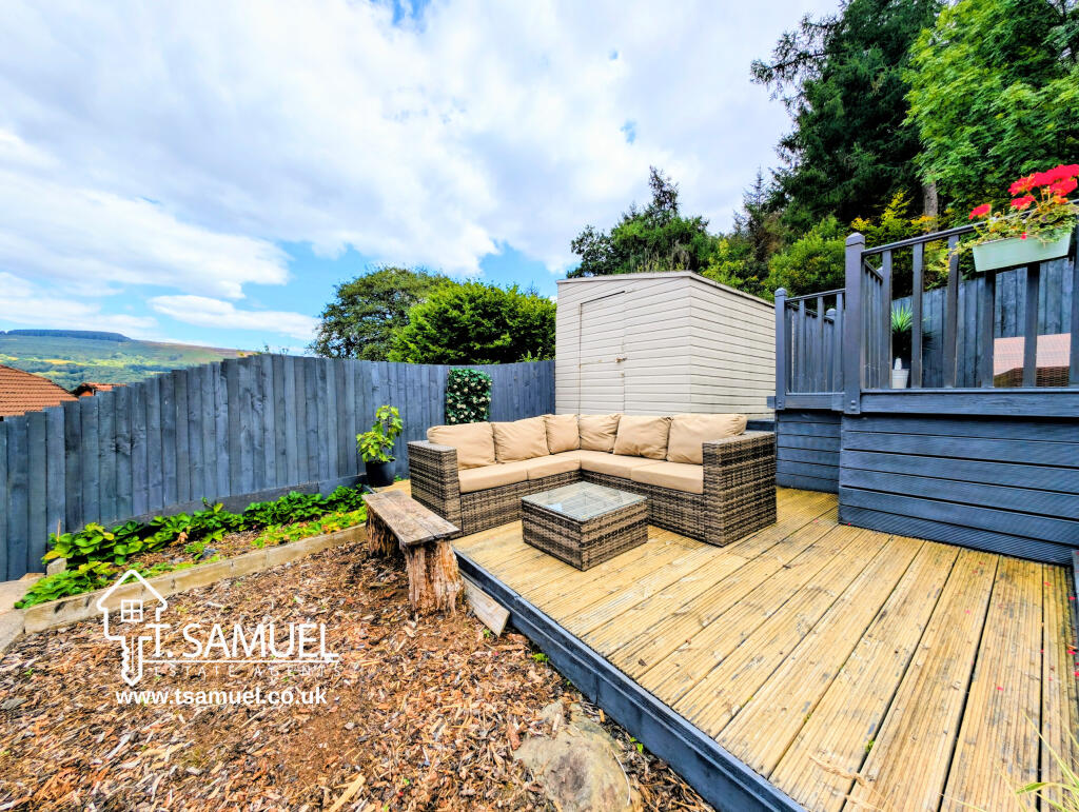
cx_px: 540
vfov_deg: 94.6
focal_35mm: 12
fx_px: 375
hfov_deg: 110.5
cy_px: 406
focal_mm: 2.23
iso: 39
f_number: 1.95
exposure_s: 1/1779
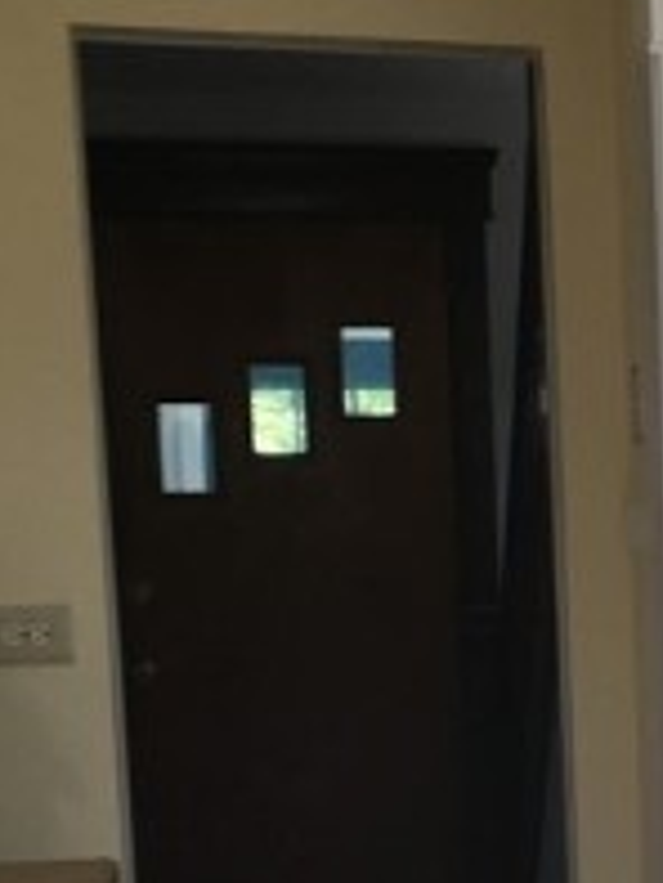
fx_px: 2883
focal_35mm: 113
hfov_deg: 12.4
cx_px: 1057
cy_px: 928
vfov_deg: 16.9
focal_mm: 4.15
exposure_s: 1/120
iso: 32
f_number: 2.2
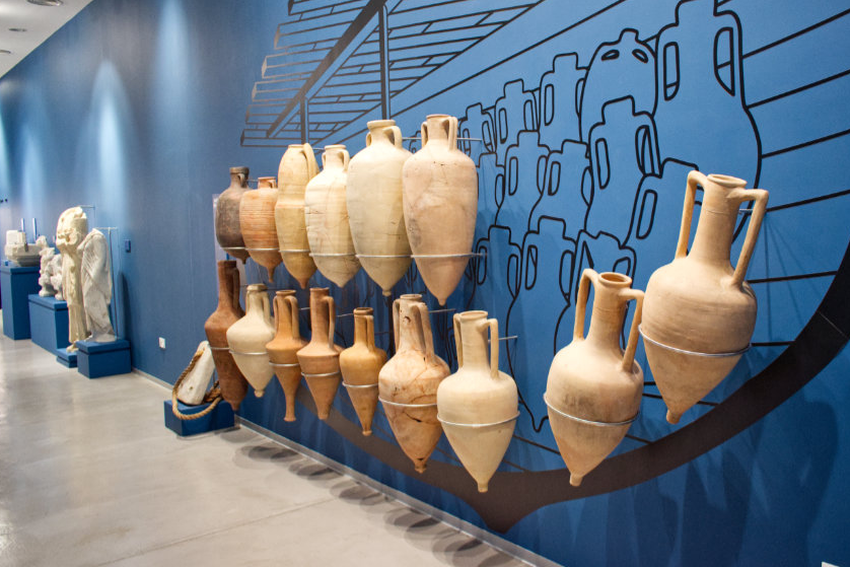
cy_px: 256
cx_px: 488
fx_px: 779
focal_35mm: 33
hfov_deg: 57.0
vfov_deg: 39.9
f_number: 3.5
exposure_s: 1/60
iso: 1250
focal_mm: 18
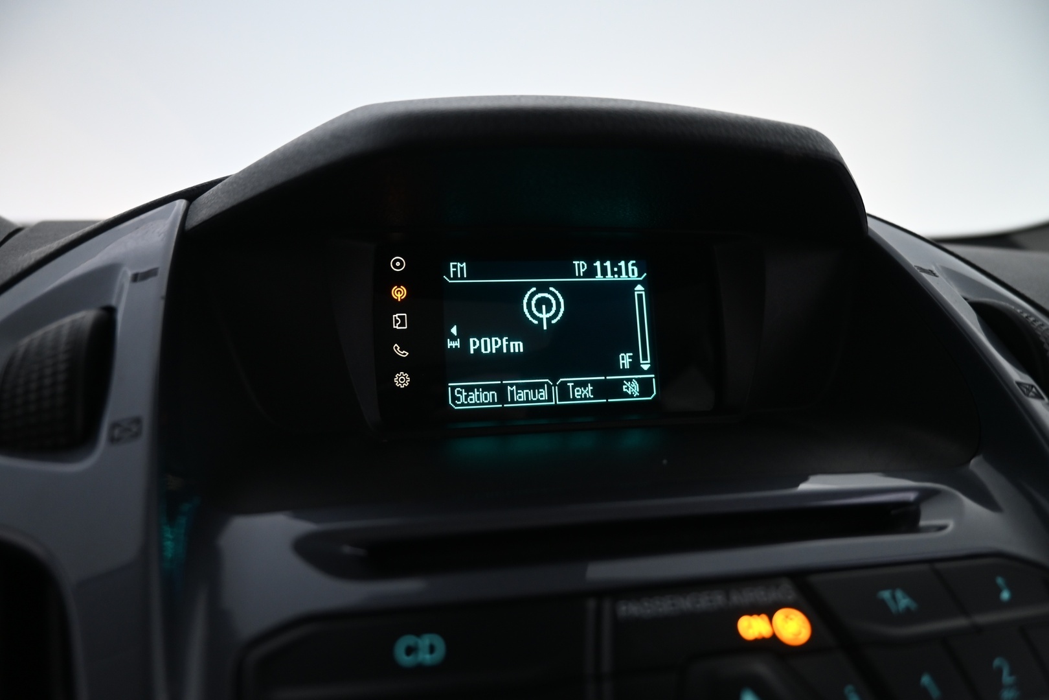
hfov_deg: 73.7
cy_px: 350
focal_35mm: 24
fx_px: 699
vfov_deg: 53.1
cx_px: 524
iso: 500
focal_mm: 16
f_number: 3.5
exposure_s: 1/25
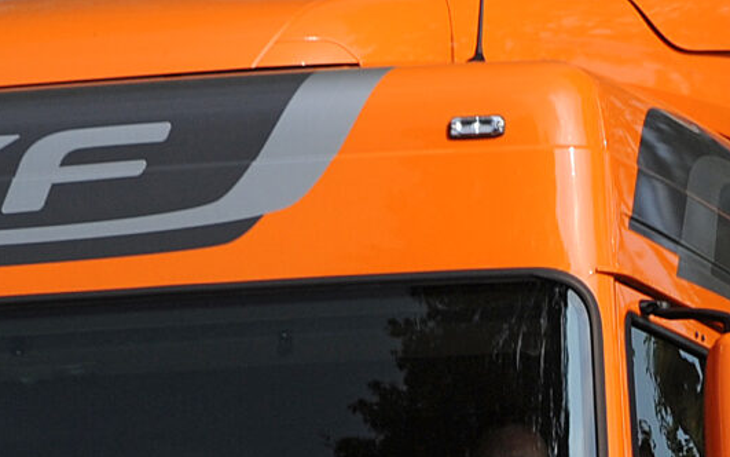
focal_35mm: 344
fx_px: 6845
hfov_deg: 6.1
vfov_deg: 3.8
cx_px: 555
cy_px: 906
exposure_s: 1/320
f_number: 9
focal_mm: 70
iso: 320
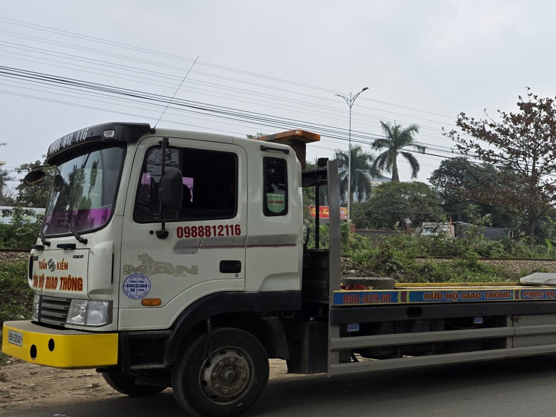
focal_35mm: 47
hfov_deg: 38.3
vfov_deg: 30.9
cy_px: 229
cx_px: 473
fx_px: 755
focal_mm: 6.3
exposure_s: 1/1899
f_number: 1.7
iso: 80
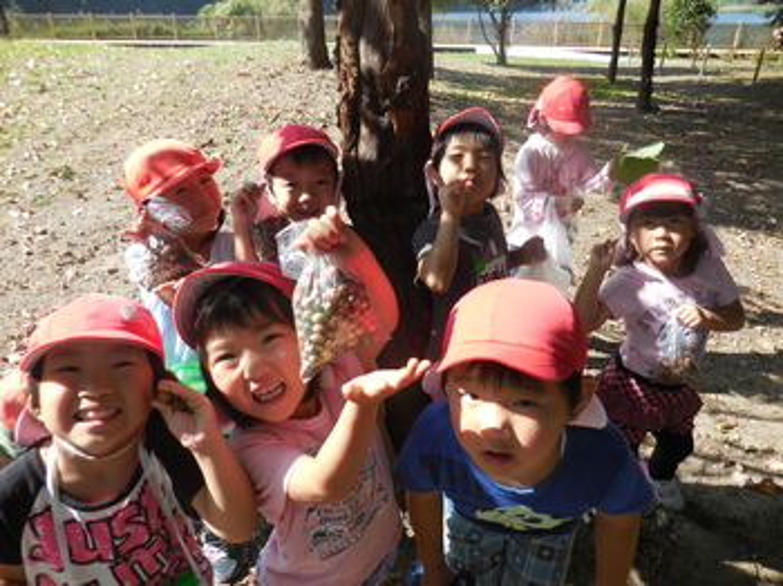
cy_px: 293
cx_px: 392
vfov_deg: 54.8
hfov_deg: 69.4
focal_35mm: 25
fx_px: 565
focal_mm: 4.5
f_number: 3.3
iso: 125
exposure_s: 1/400
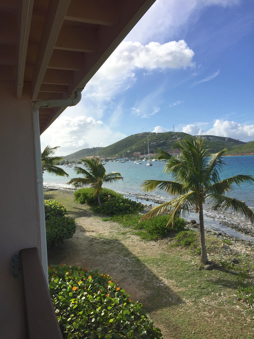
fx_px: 284
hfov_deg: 48.2
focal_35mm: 29
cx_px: 127
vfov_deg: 61.7
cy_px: 170
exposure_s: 1/3049
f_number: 2.2
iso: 32
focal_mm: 4.15
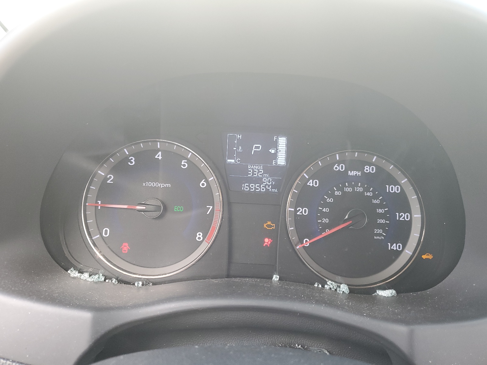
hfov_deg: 67.3
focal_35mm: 26
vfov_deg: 53.1
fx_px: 366
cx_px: 244
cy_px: 182
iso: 80
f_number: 1.5
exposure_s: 1/120
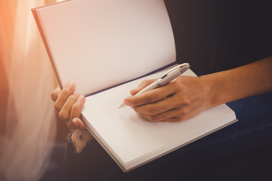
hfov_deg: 28.8
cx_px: 136
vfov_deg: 19.5
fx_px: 529
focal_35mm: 70
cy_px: 90
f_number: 4
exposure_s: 1/250
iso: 500
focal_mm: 70
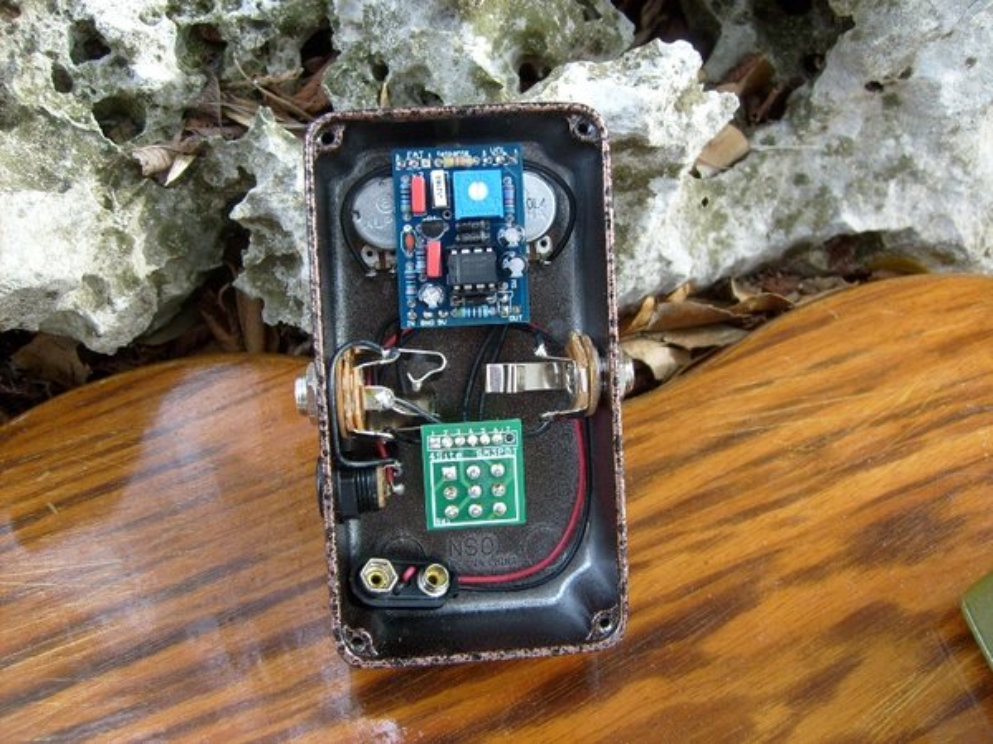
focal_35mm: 35
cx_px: 496
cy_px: 372
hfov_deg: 52.6
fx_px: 1004
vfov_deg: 40.7
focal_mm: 5.8
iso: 80
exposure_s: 1/90
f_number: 2.8
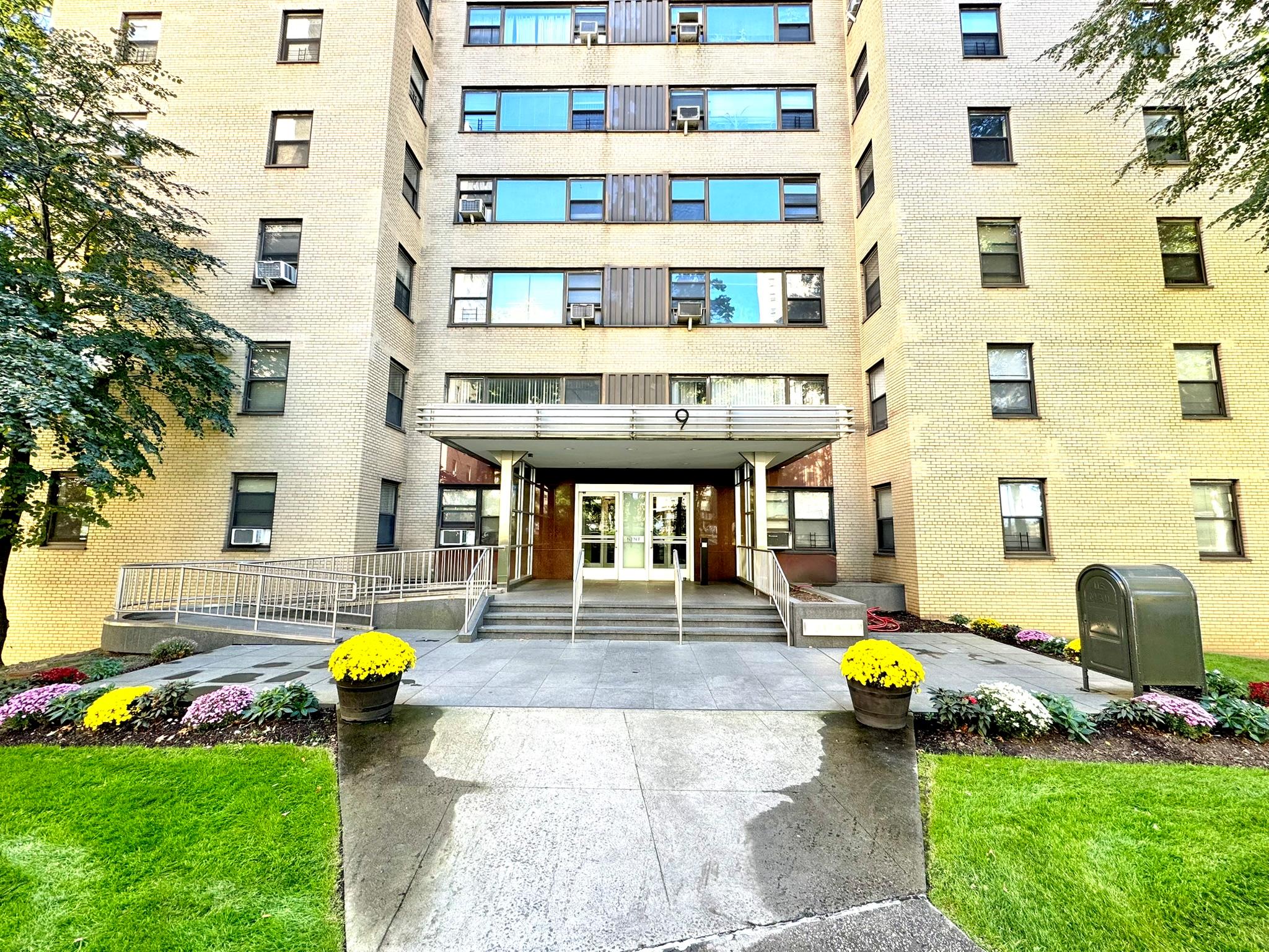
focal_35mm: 14
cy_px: 476
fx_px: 513
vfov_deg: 85.7
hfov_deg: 102.1
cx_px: 634
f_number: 2.2
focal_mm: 2.22
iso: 50
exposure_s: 1/99
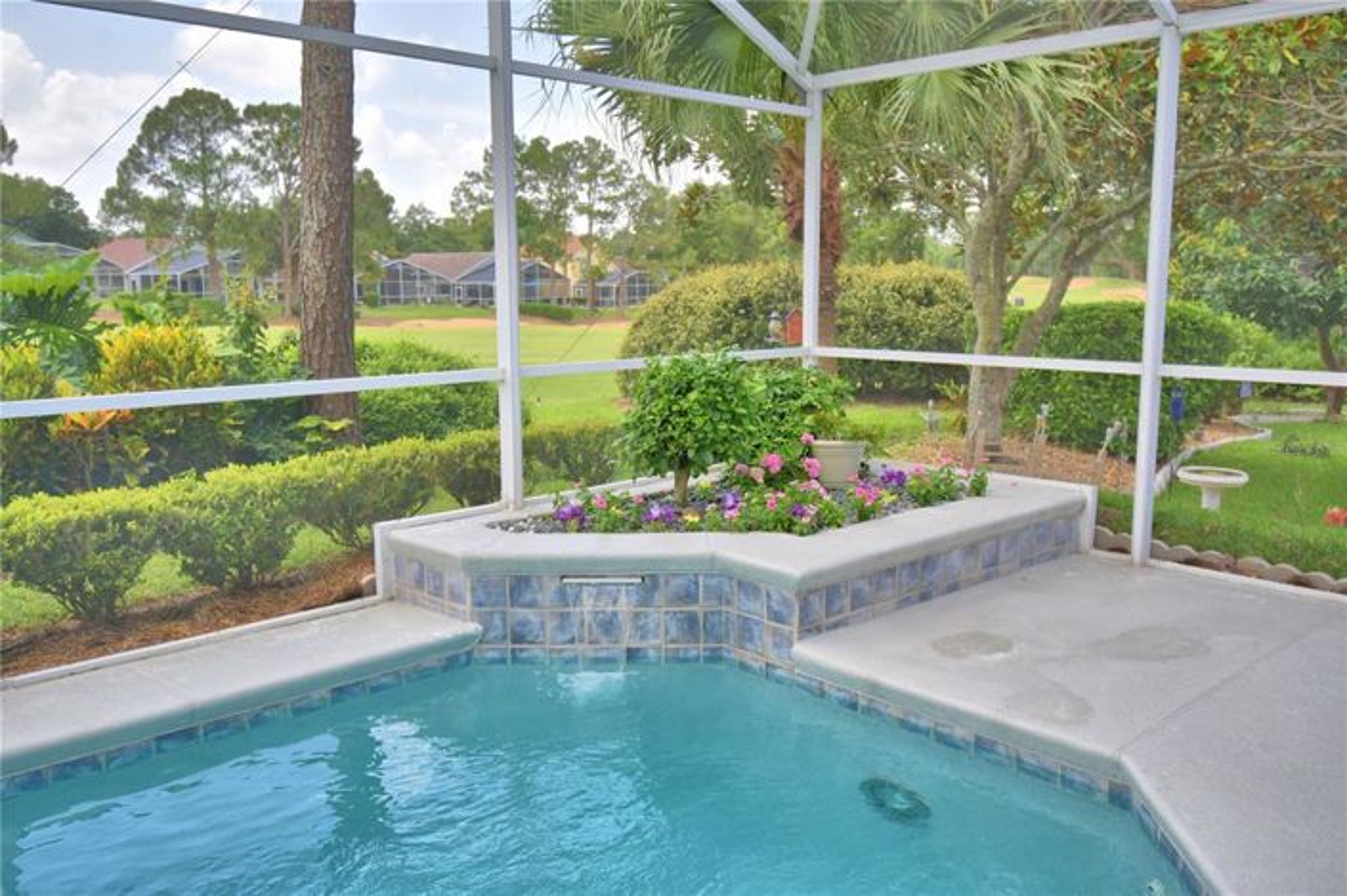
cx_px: 674
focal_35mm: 30
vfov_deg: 43.5
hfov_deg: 62.0
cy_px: 448
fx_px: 1122
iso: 200
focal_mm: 20
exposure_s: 1/250
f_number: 5.6
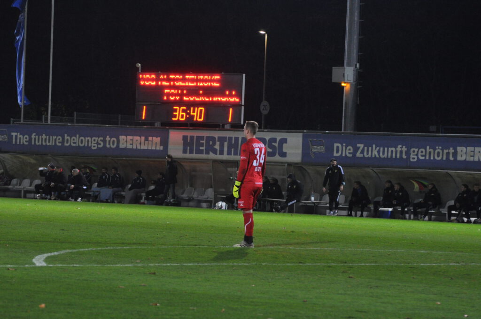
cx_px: 240
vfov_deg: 7.5
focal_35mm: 183
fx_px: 2442
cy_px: 160
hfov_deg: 11.2
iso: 1400
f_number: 4.8
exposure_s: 1/160
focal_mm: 122
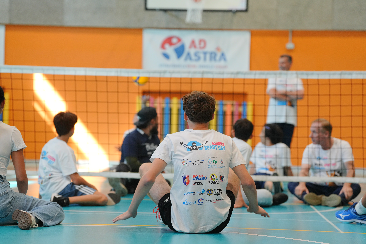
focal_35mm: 109
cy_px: 122
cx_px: 183
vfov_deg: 12.6
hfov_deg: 18.8
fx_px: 1108
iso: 800
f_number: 3.2
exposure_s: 1/320
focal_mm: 109
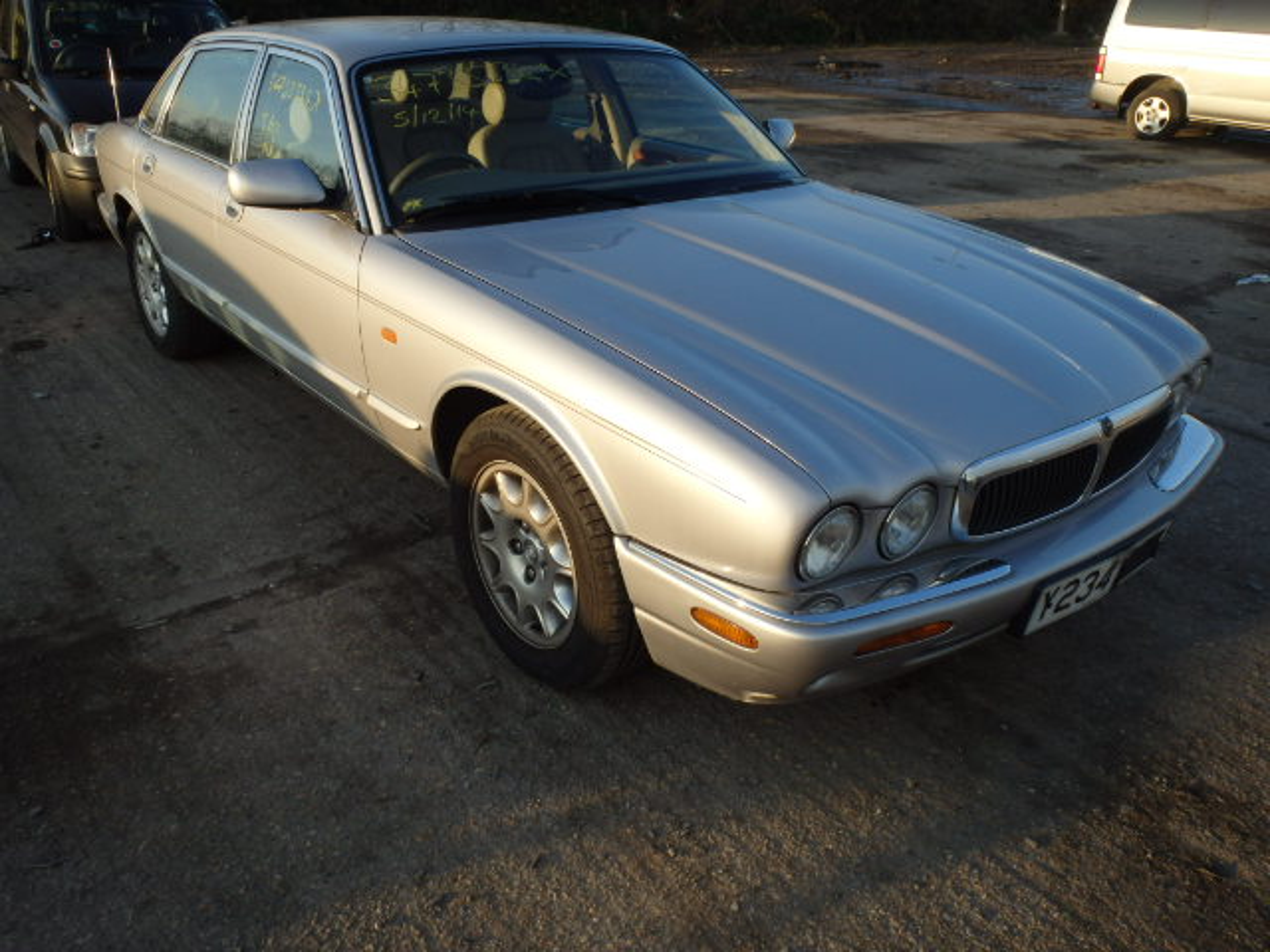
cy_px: 476
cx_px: 635
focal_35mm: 28
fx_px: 1027
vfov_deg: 49.7
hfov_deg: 63.4
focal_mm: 5
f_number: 3.9
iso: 125
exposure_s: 1/400
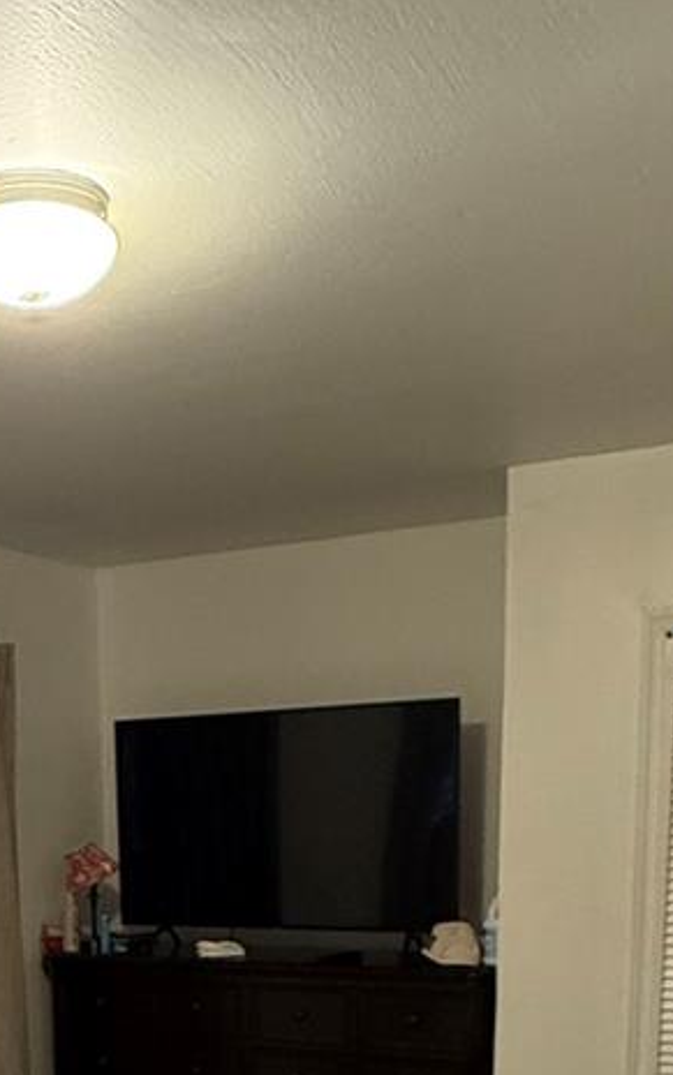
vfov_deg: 36.7
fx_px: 1437
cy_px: 1087
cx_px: 79
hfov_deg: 25.6
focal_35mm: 49
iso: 320
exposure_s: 1/60
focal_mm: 2.22
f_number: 2.2
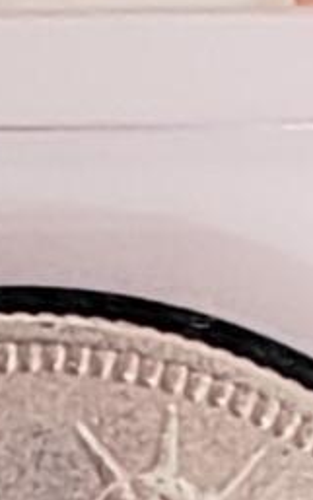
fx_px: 2630
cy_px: 512
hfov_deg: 6.8
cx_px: 37
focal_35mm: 193
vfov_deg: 10.7
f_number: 2
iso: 1600
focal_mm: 1.82
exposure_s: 1/25
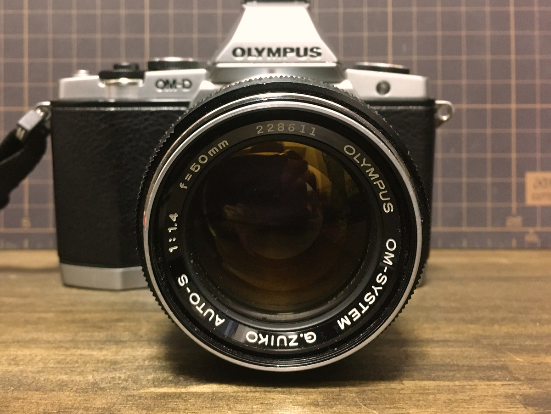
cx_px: 276
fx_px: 462
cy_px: 207
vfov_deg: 48.3
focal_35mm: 29
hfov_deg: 61.6
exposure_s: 1/15
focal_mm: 4.2
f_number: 2.2
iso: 500
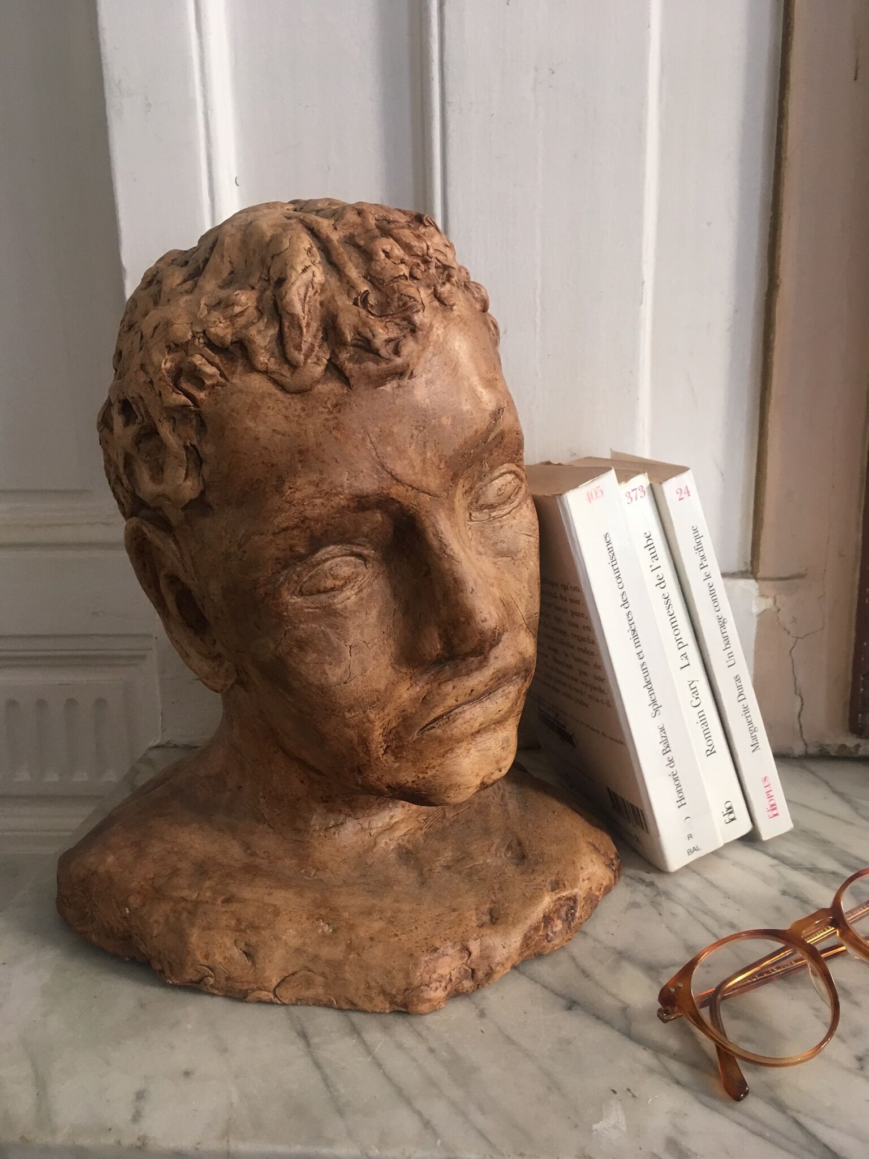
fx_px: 971
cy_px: 580
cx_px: 434
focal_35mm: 29
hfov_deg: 48.2
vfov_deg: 61.7
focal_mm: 4.15
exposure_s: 1/33
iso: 125
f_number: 2.2
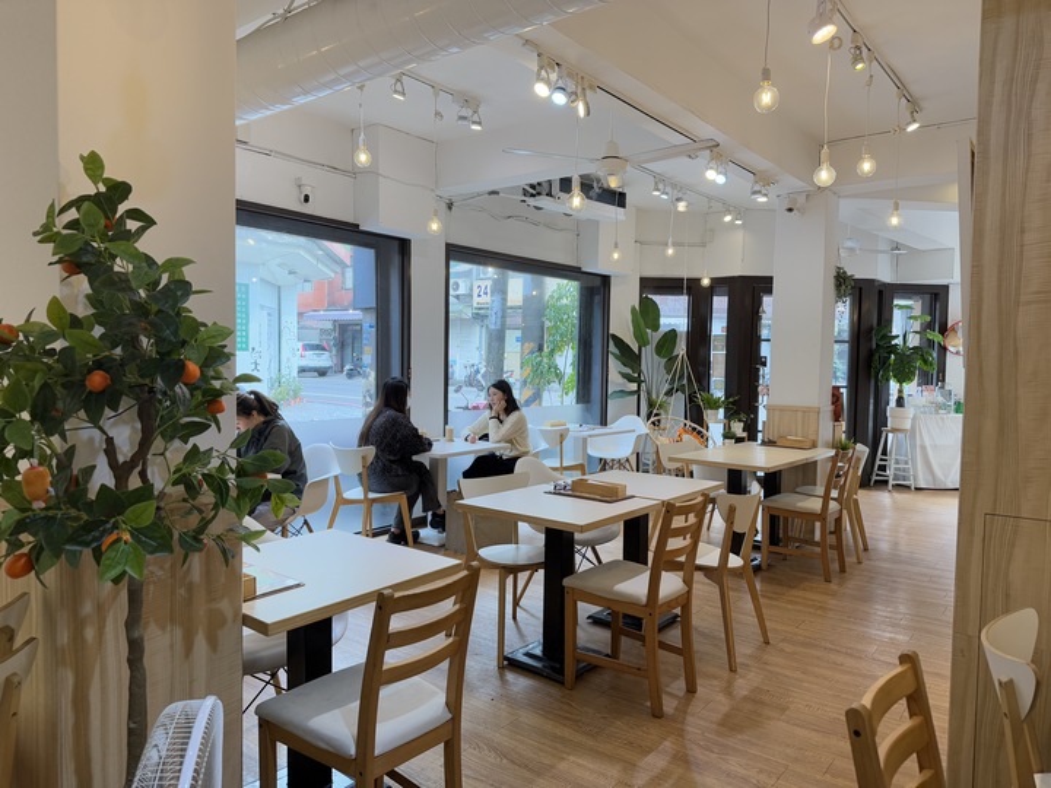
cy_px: 394
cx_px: 526
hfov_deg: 71.6
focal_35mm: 24
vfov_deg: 56.8
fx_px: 729
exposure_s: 1/234
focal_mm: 6.76
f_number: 1.78
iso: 160
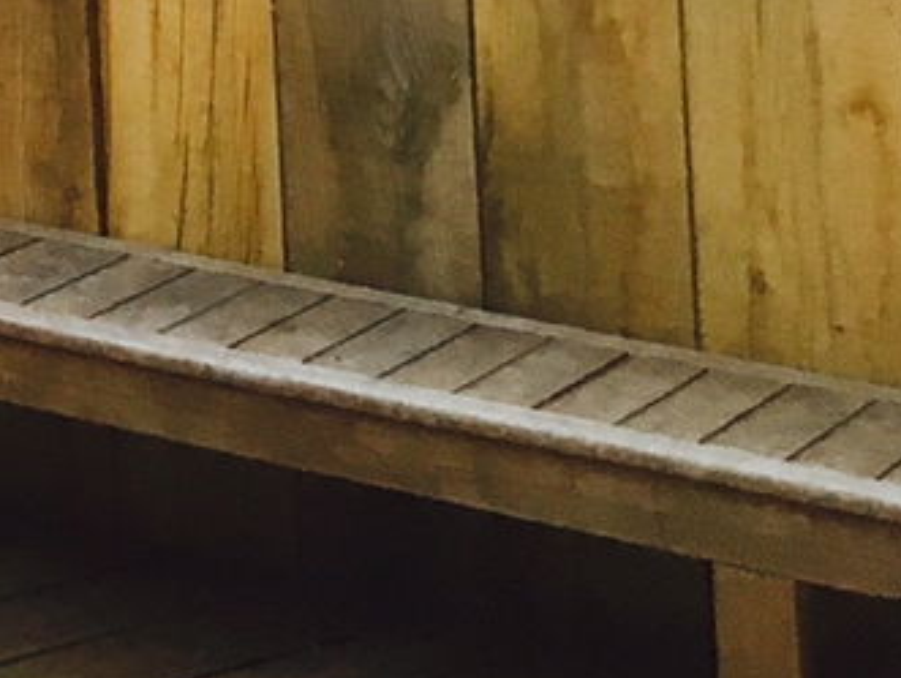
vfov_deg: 9.6
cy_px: -879
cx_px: -1179
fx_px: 3648
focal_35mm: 140
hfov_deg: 11.8
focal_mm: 4.15
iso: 80
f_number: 2.2
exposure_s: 1/33
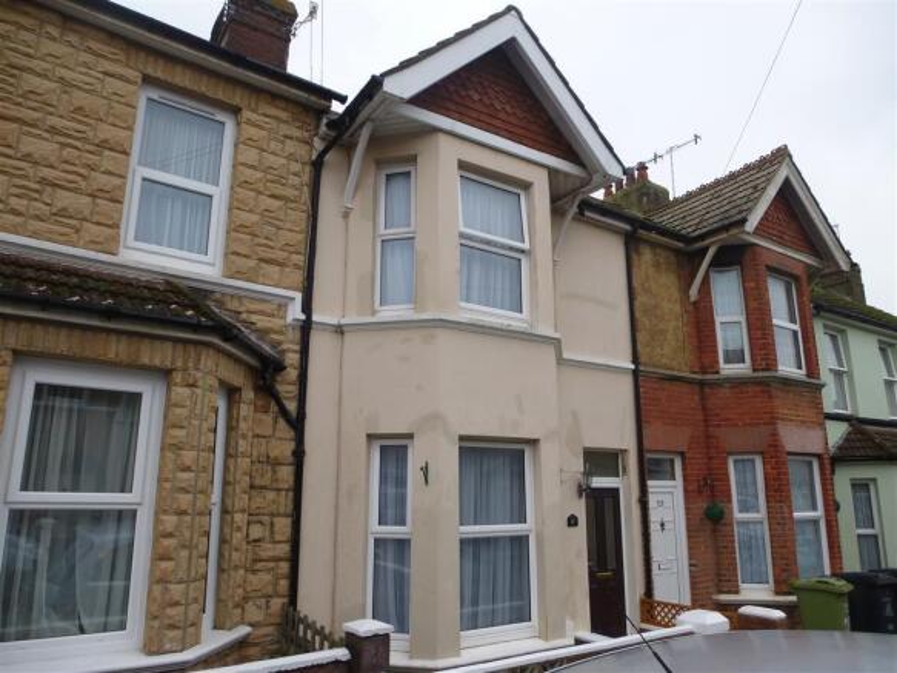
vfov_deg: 56.8
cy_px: 336
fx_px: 622
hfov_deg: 71.6
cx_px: 448
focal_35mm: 24
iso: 100
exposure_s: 1/100
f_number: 3.3
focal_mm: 4.3
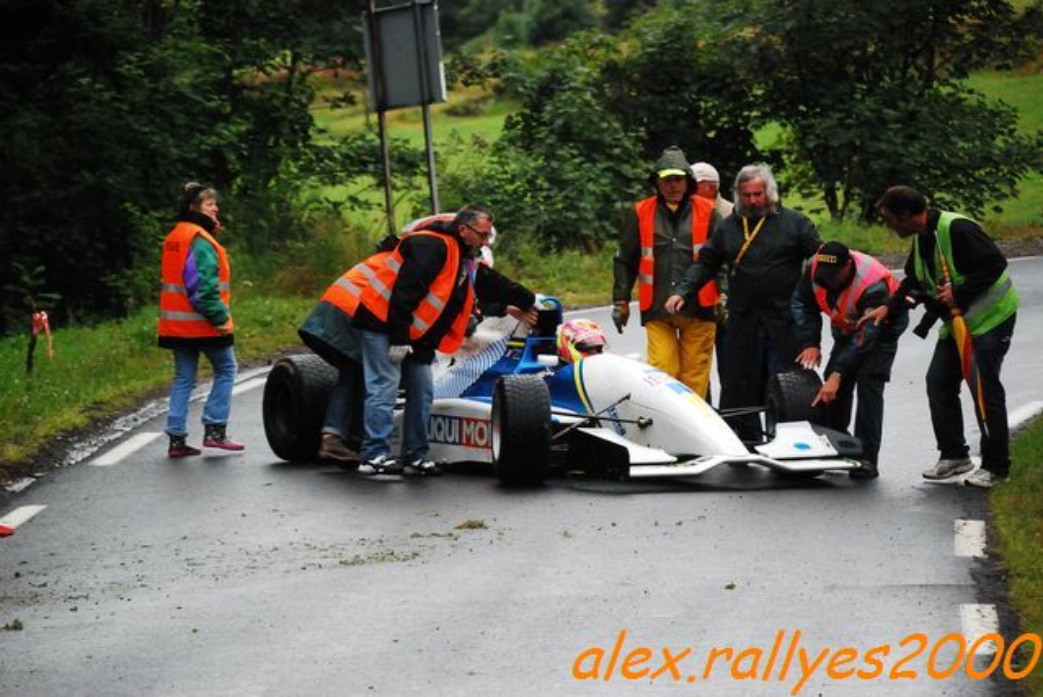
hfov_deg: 6.9
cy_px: 348
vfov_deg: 4.6
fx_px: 8697
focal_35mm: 300
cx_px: 522
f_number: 6.3
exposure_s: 1/800
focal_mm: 200
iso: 1600
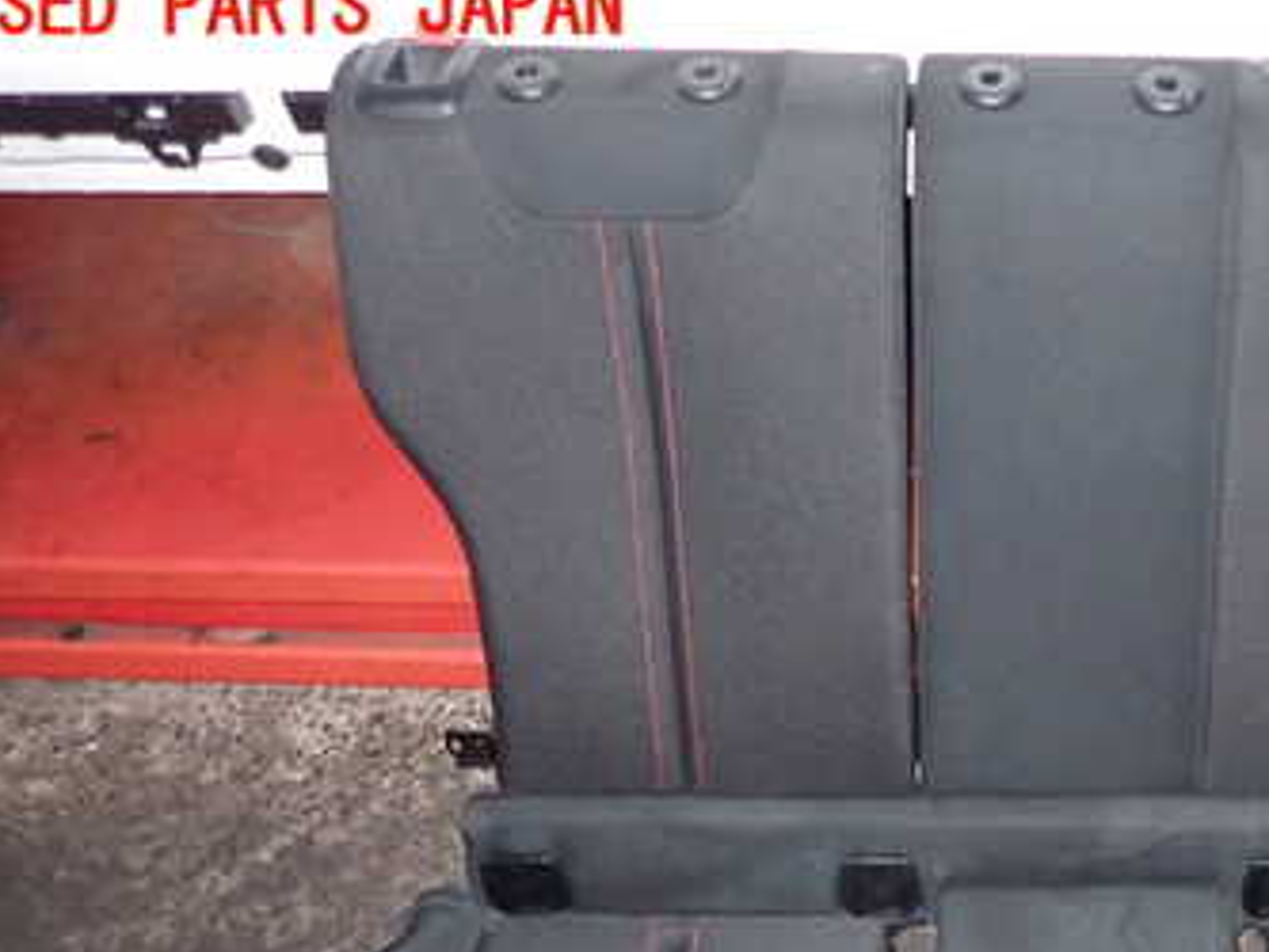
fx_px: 1650
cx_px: 1075
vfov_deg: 31.0
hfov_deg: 39.8
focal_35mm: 45
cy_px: 819
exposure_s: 1/30
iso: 800
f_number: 2
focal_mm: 4.5
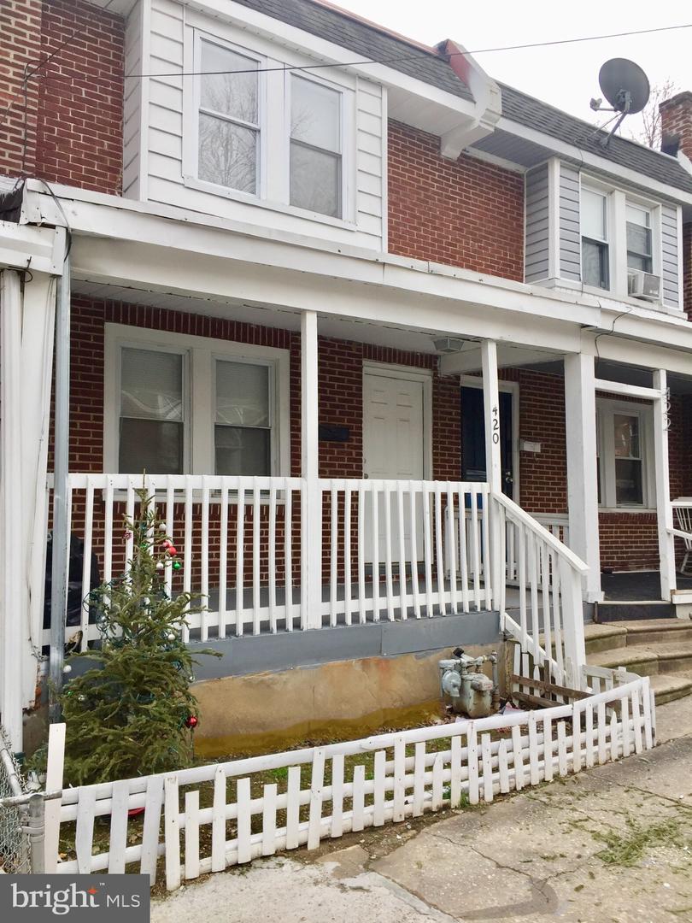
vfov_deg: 61.7
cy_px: 462
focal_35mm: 29
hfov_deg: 48.2
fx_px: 773
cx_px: 346
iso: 32
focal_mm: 4.15
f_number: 2.2
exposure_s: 1/278
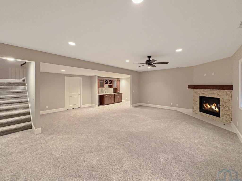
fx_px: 98
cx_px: 121
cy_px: 90
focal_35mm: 14
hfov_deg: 102.1
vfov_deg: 85.7
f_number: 2.2
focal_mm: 2.22
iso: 500
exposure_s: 1/60
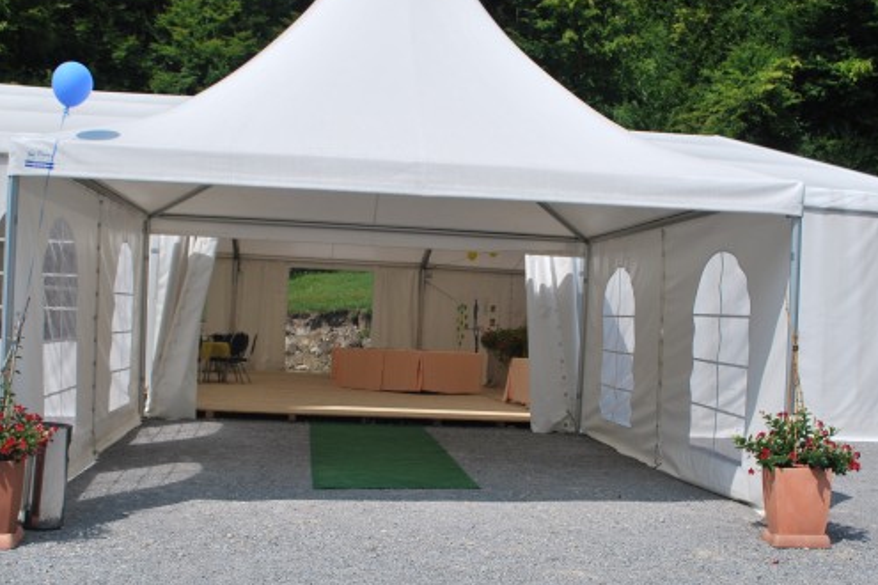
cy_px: 328
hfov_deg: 48.5
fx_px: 975
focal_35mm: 40
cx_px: 429
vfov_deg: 33.4
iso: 100
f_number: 9
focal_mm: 22
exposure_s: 1/320
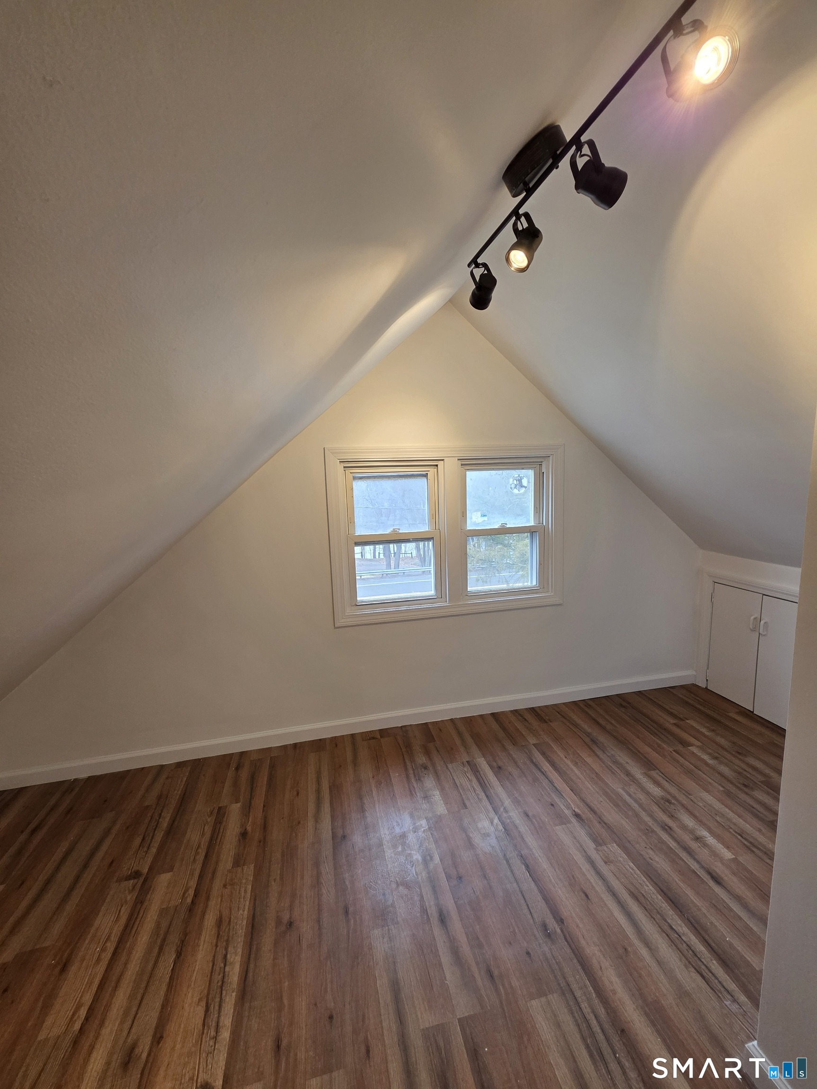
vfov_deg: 106.2
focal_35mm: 13
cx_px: 408
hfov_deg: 89.9
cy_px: 544
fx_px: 409
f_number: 1.9
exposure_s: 1/120
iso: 160
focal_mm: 2.2
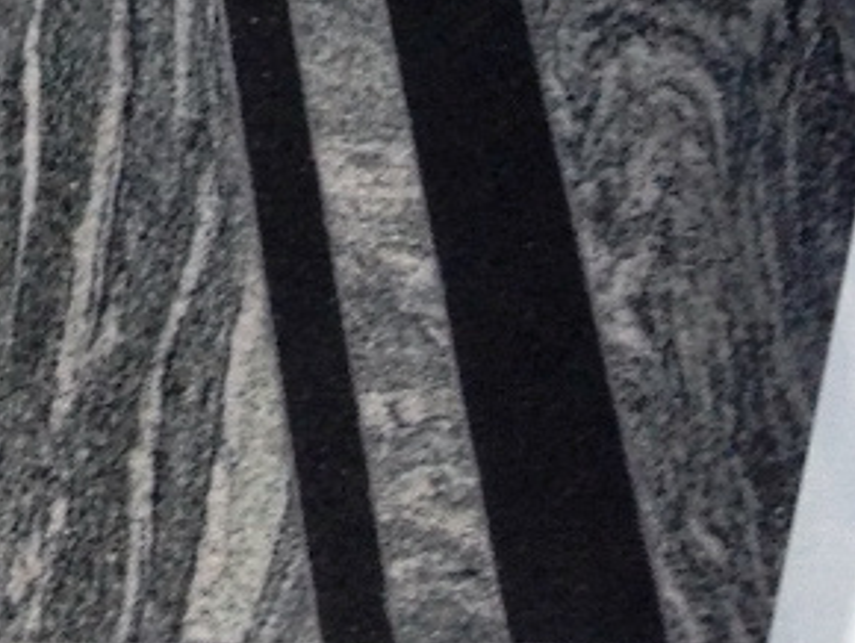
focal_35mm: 193
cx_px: -345
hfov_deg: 10.0
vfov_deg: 6.8
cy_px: -1416
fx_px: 4771
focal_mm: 4.28
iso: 64
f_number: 2.4
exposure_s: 1/60
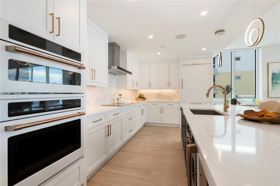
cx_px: 140
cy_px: 93
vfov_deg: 73.7
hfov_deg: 96.7
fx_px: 124
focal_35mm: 16
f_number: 8
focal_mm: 16
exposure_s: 1/20
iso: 320
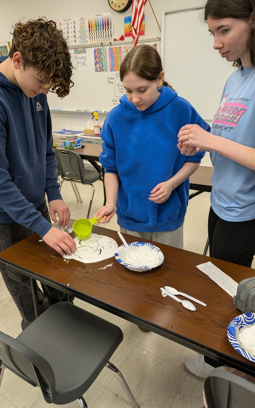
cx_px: 114
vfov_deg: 68.4
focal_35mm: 27
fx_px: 300
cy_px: 207
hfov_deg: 45.9
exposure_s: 1/120
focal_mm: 5.43
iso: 177
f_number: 1.89
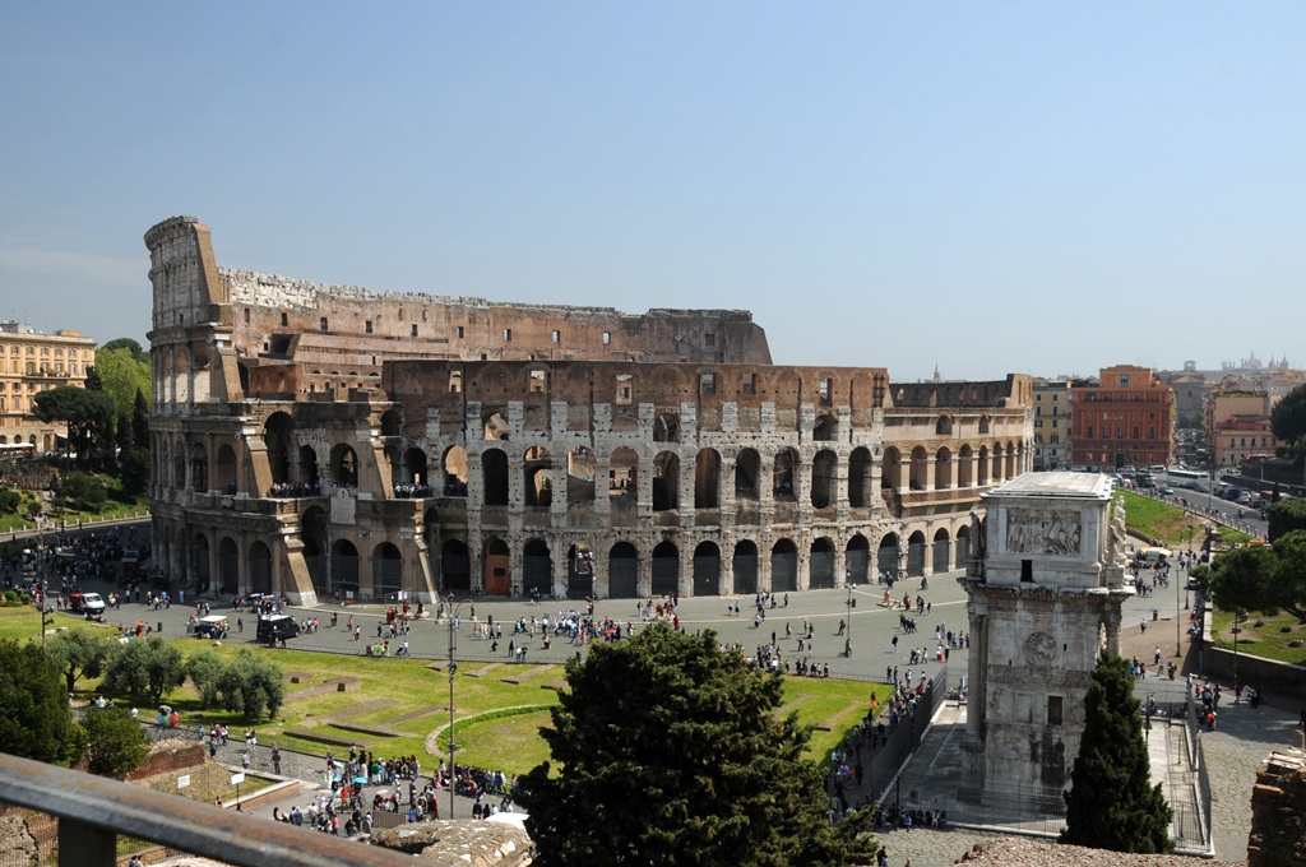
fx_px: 1304
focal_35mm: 36
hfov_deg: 53.2
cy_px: 434
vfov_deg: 36.8
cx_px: 653
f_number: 10
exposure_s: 1/125
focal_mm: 24
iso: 200
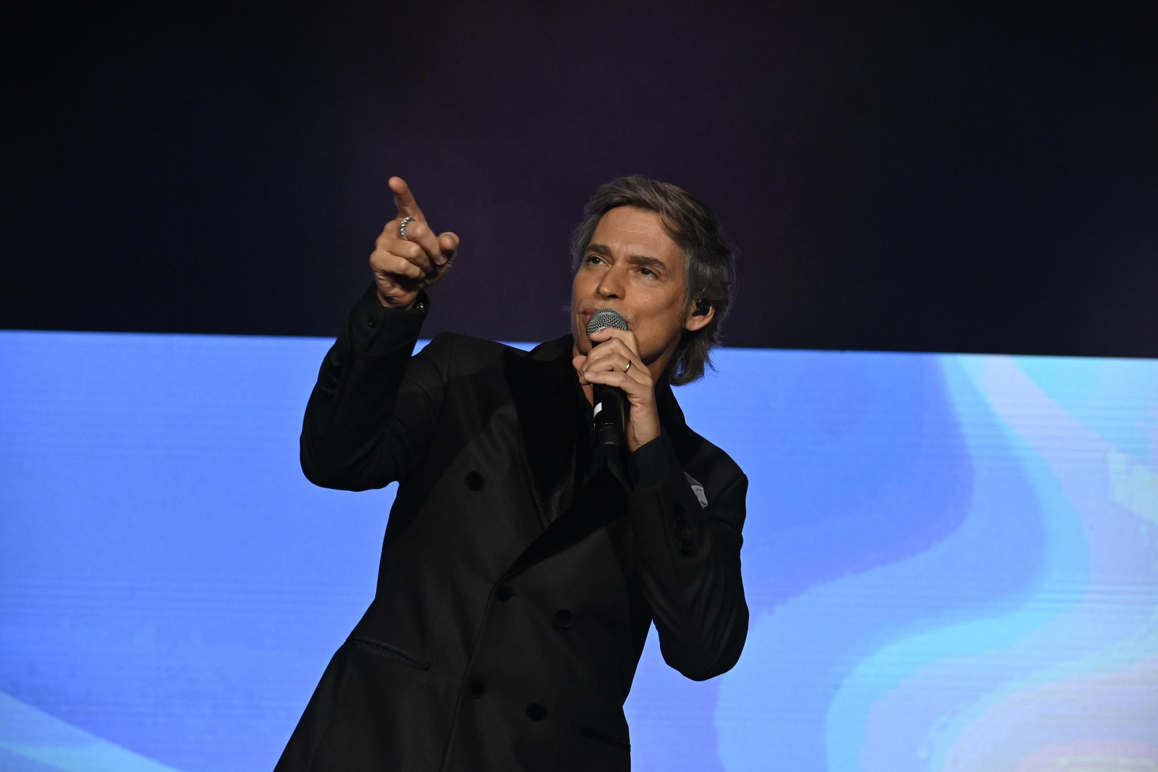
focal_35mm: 140
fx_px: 4486
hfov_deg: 14.7
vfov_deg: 9.8
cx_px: 579
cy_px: 386
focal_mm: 93
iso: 2000
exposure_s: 1/250
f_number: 6.3
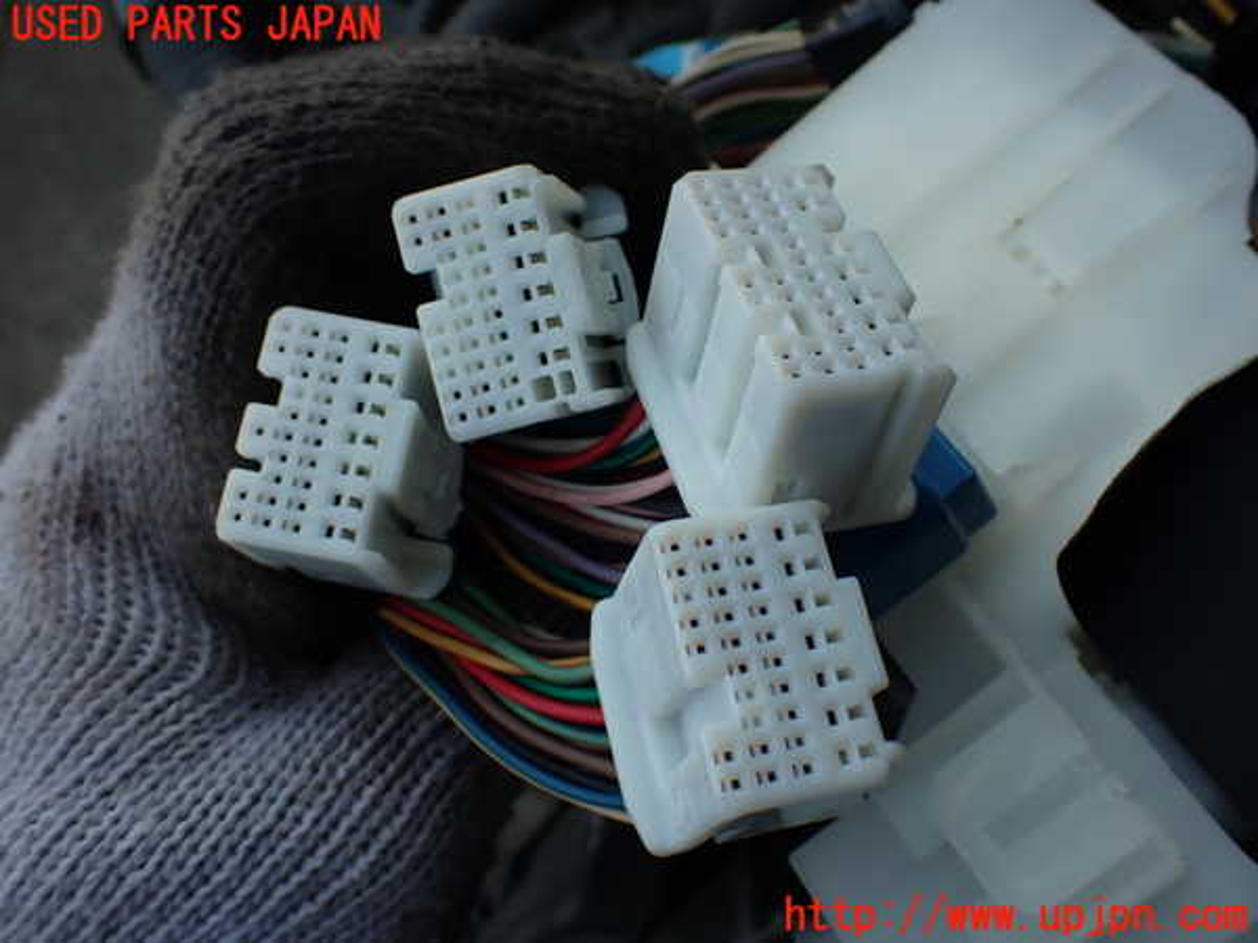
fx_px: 1308
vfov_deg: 39.7
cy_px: 472
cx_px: 629
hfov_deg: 51.4
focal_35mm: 36
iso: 100
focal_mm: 6.37
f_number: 3.5
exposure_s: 1/200
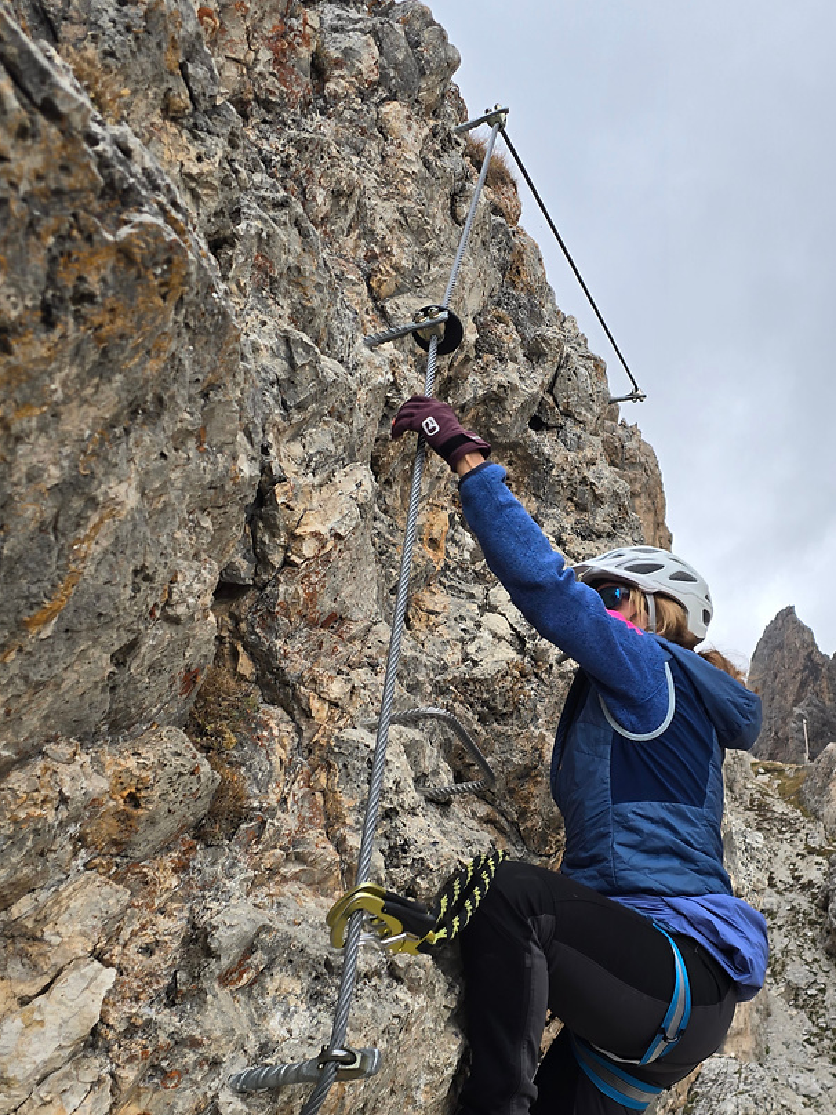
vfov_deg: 45.4
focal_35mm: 41
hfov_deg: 34.1
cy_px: 693
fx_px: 1320
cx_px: 669
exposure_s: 1/180
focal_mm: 6.3
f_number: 1.7
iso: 16
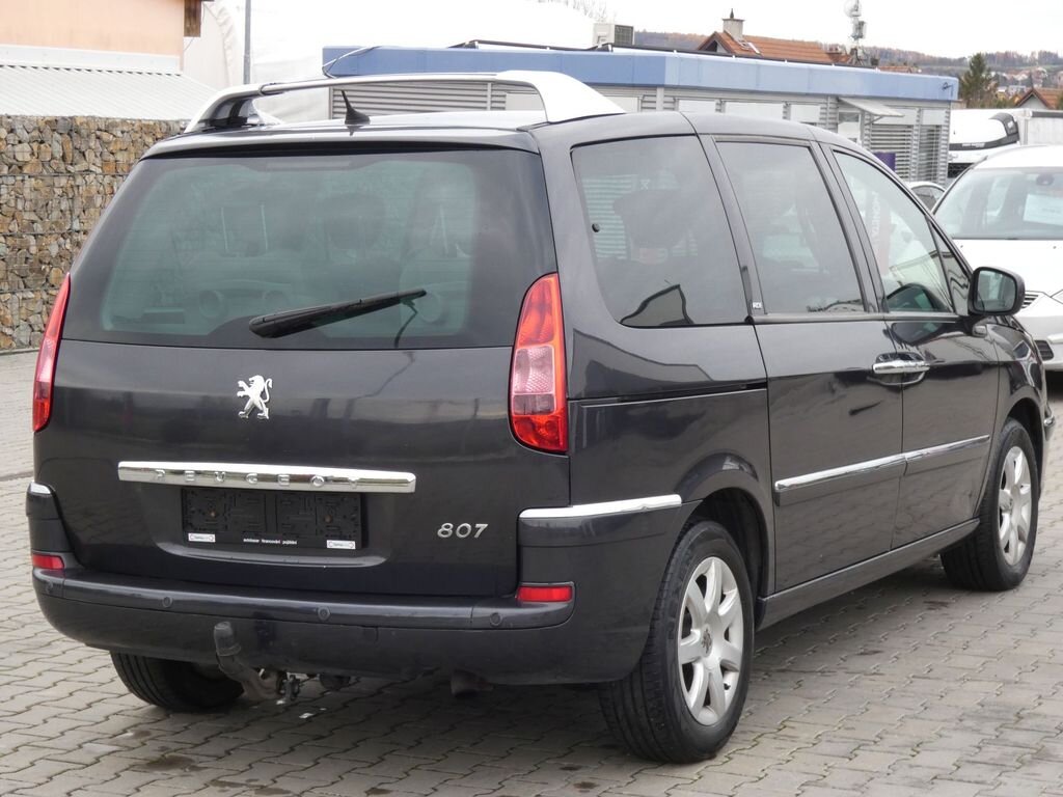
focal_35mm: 74
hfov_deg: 26.3
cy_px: 398
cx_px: 532
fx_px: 2272
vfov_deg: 19.9
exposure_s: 1/80
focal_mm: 13.3
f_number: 5.6
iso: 160
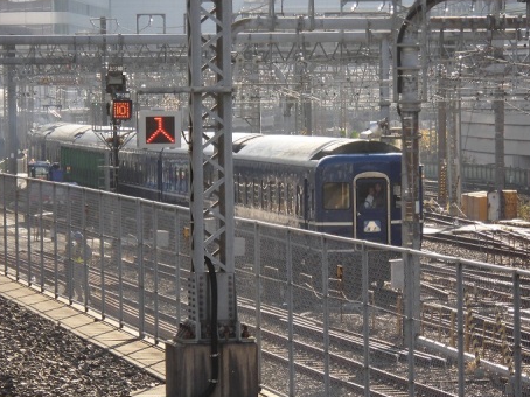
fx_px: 3458
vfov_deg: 6.6
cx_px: 274
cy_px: 214
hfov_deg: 8.8
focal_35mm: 226
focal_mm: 36.5
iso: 125
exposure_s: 1/250
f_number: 5.9
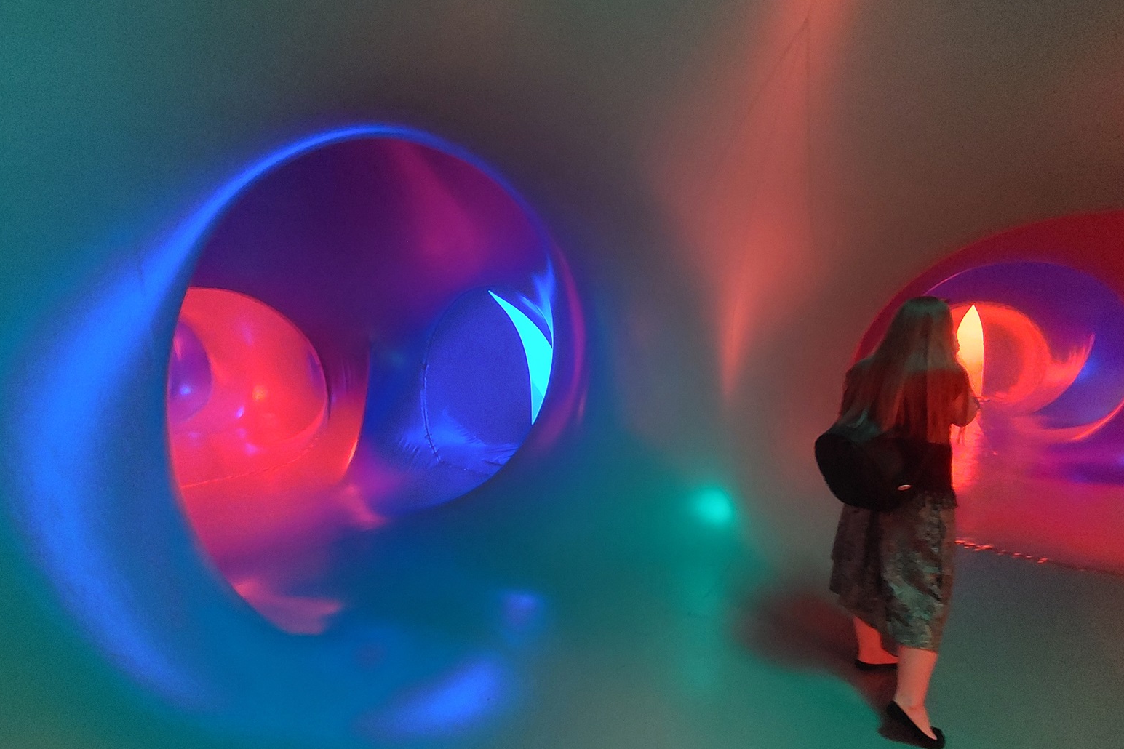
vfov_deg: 81.0
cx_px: 554
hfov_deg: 104.2
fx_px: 437
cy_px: 411
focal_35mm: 14
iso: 800
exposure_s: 1/17
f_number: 2.2
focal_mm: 1.74
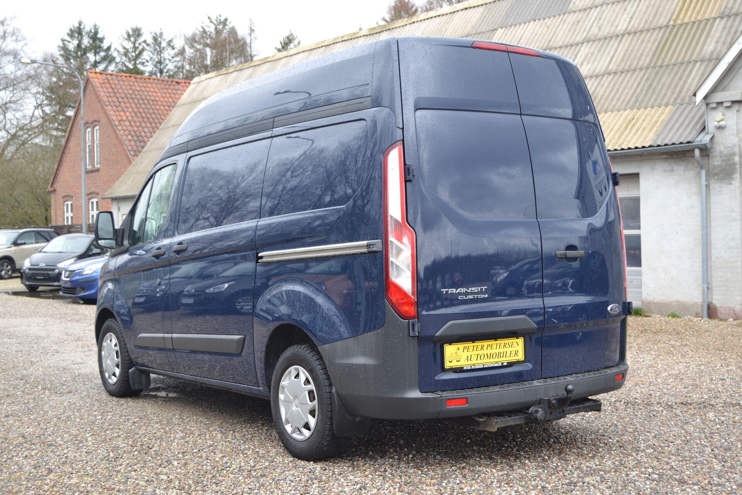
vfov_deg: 29.9
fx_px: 927
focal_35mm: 45
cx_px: 371
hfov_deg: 43.6
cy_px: 248
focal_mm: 30
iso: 180
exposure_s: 1/125
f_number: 5.6
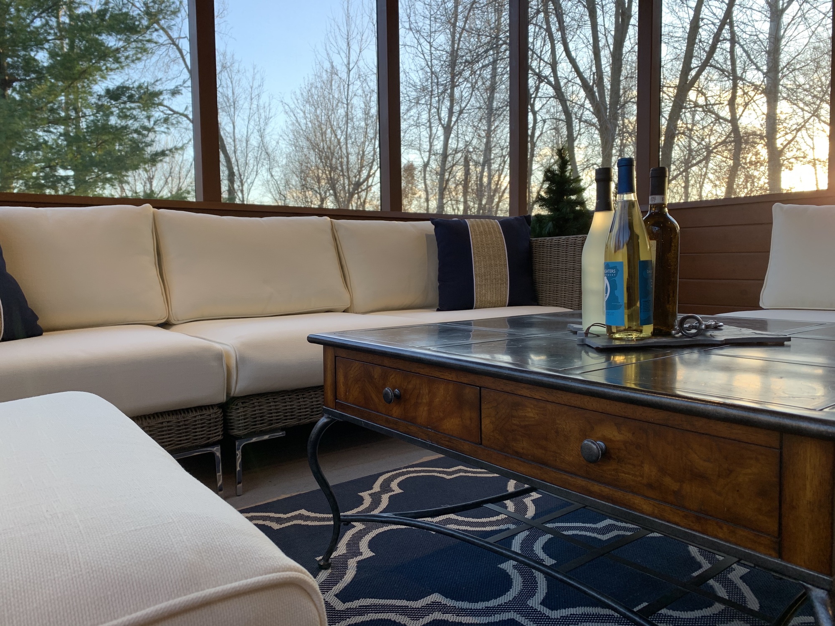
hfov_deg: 67.3
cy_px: 313
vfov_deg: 53.1
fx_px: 627
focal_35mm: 26
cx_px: 418
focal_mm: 4.25
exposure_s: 1/122
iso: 32
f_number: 1.8
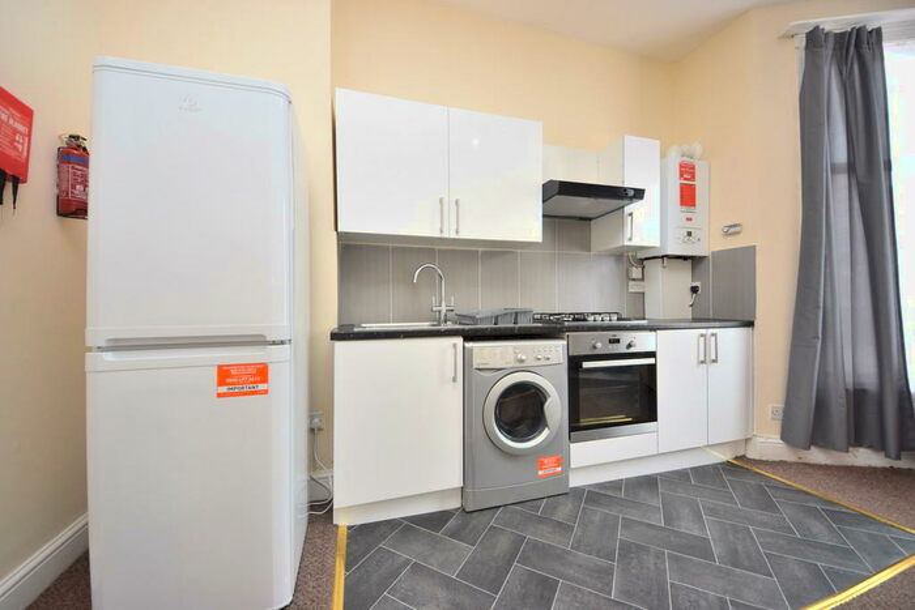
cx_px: 458
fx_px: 496
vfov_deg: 63.2
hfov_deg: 85.4
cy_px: 305
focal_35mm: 20
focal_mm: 13
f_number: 5.6
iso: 720
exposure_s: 1/125
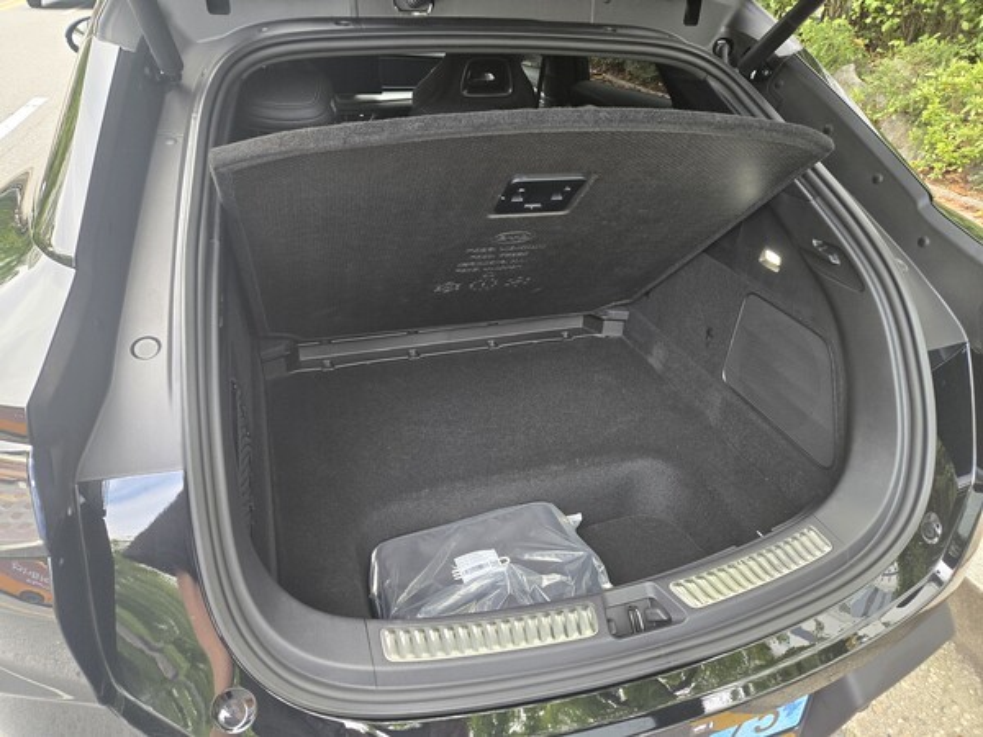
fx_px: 653
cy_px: 368
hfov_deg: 73.9
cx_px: 492
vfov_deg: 58.9
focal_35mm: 23
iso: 160
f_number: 1.8
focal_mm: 5.4
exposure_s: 1/120
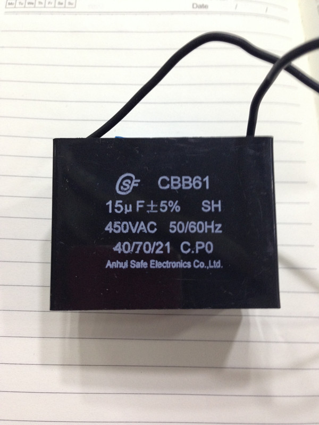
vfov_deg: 55.4
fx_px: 405
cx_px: 160
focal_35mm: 33
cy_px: 212
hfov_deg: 42.9
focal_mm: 4.12
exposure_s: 1/20
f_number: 2.4
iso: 160
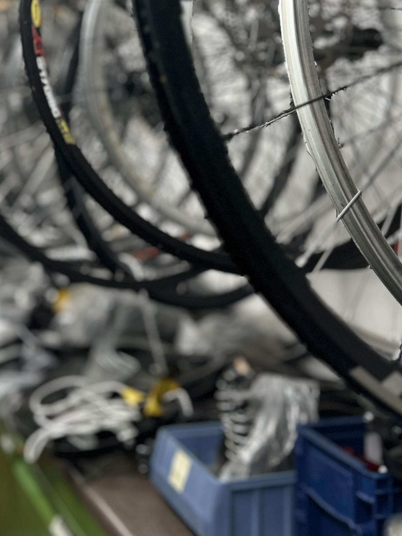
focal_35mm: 54
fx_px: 836
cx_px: 216
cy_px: 20
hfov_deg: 27.0
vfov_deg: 33.1
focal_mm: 5.7
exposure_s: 1/50
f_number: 1.5
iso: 64
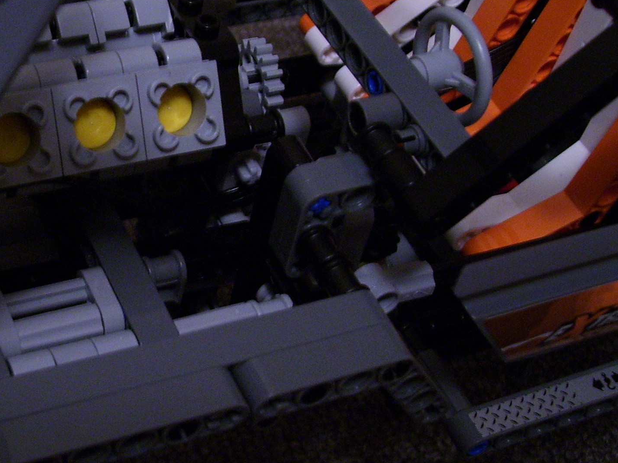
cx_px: 100
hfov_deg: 28.2
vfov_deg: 21.9
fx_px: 1196
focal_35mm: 67
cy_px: 205
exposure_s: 1/8
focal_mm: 6
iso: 160
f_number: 2.7
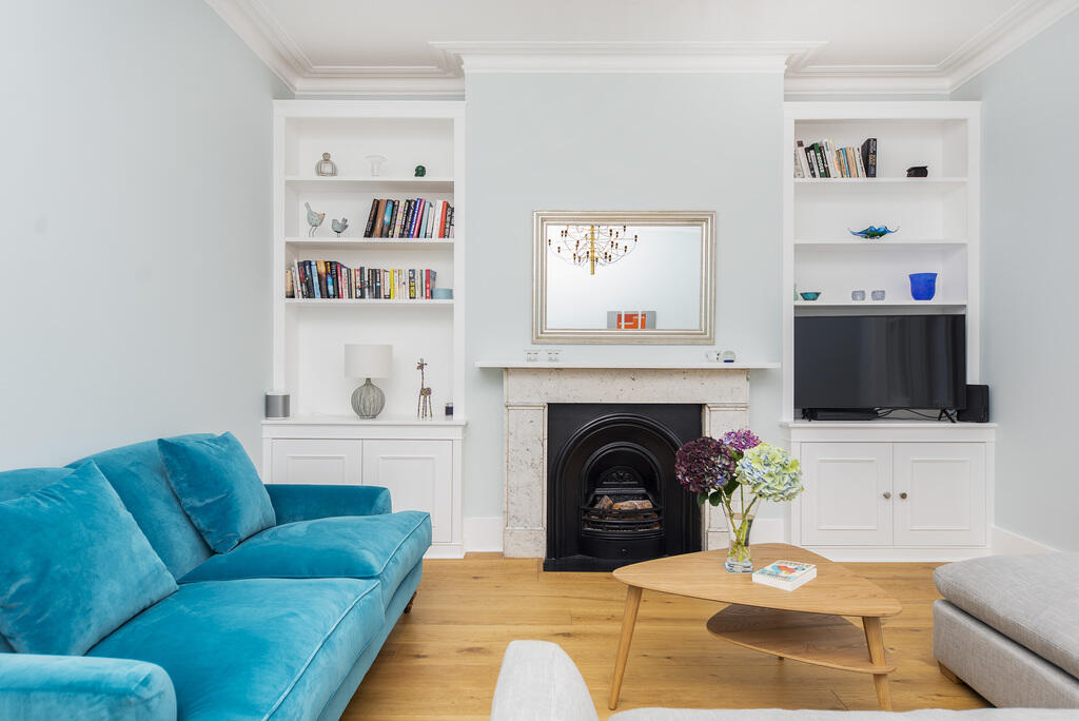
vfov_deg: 59.6
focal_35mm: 21
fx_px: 630
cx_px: 540
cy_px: 360
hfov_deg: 81.2
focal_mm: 21
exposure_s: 1/200
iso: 250
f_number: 8
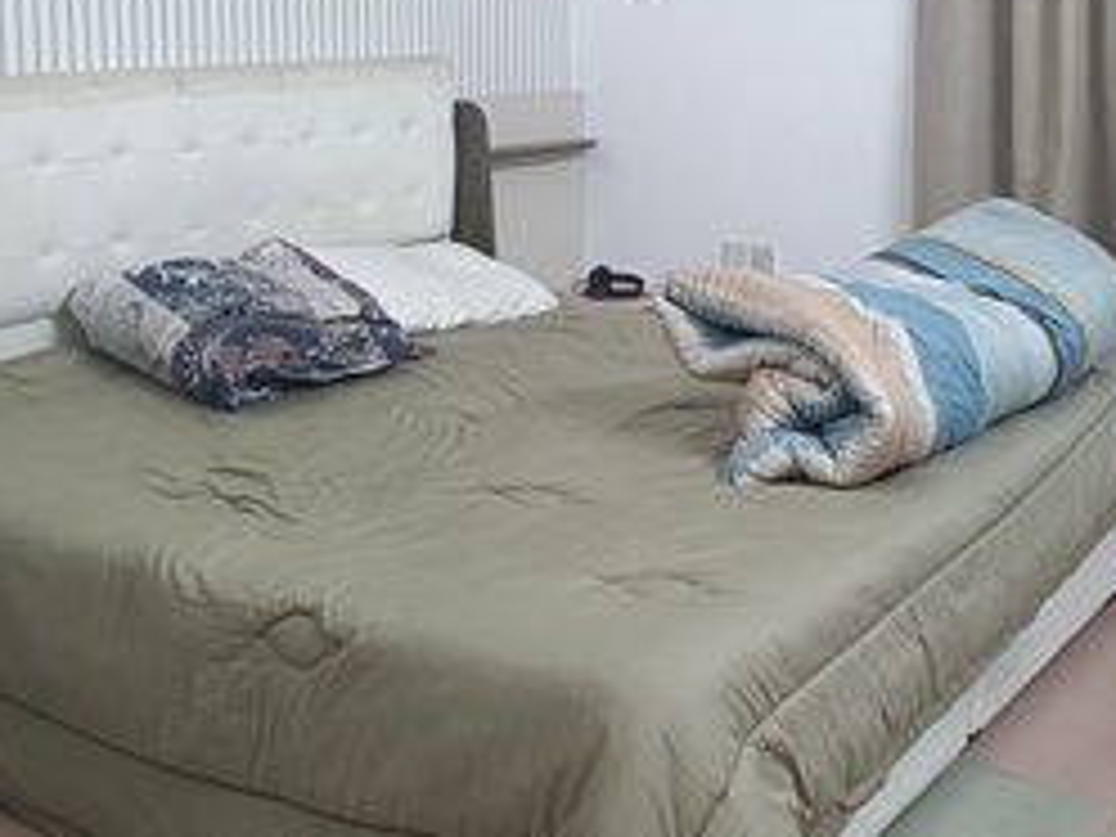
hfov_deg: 40.6
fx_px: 1483
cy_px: 164
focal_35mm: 46
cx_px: 767
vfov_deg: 30.7
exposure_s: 1/50
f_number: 1.7
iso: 2246
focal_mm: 4.7
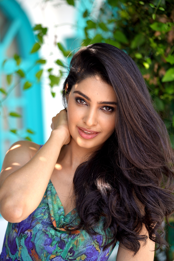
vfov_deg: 22.6
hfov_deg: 15.2
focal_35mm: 90
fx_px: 652
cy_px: 130
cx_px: 87
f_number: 3.5
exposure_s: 1/320
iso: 80
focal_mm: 90
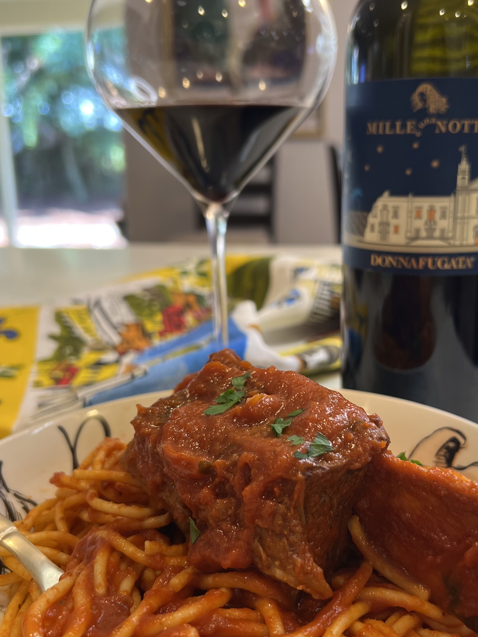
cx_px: 267
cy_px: 326
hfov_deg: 39.6
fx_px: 663
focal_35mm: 36
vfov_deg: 51.4
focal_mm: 5.7
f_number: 1.5
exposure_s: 1/60
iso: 100
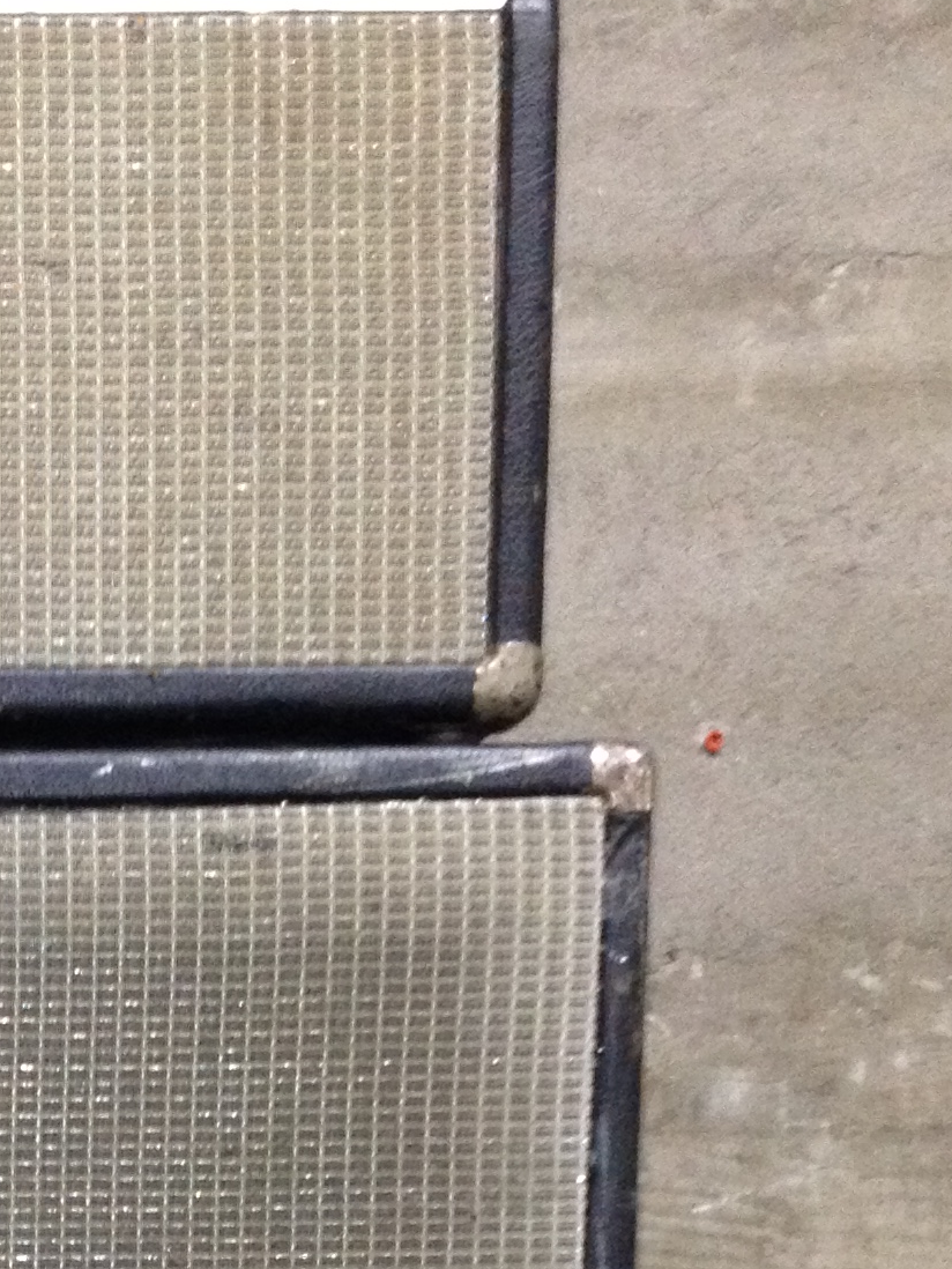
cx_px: -186
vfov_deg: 18.0
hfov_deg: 13.8
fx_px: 3812
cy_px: 1517
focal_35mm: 104
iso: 250
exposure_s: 1/16
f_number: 2.4
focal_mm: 4.28
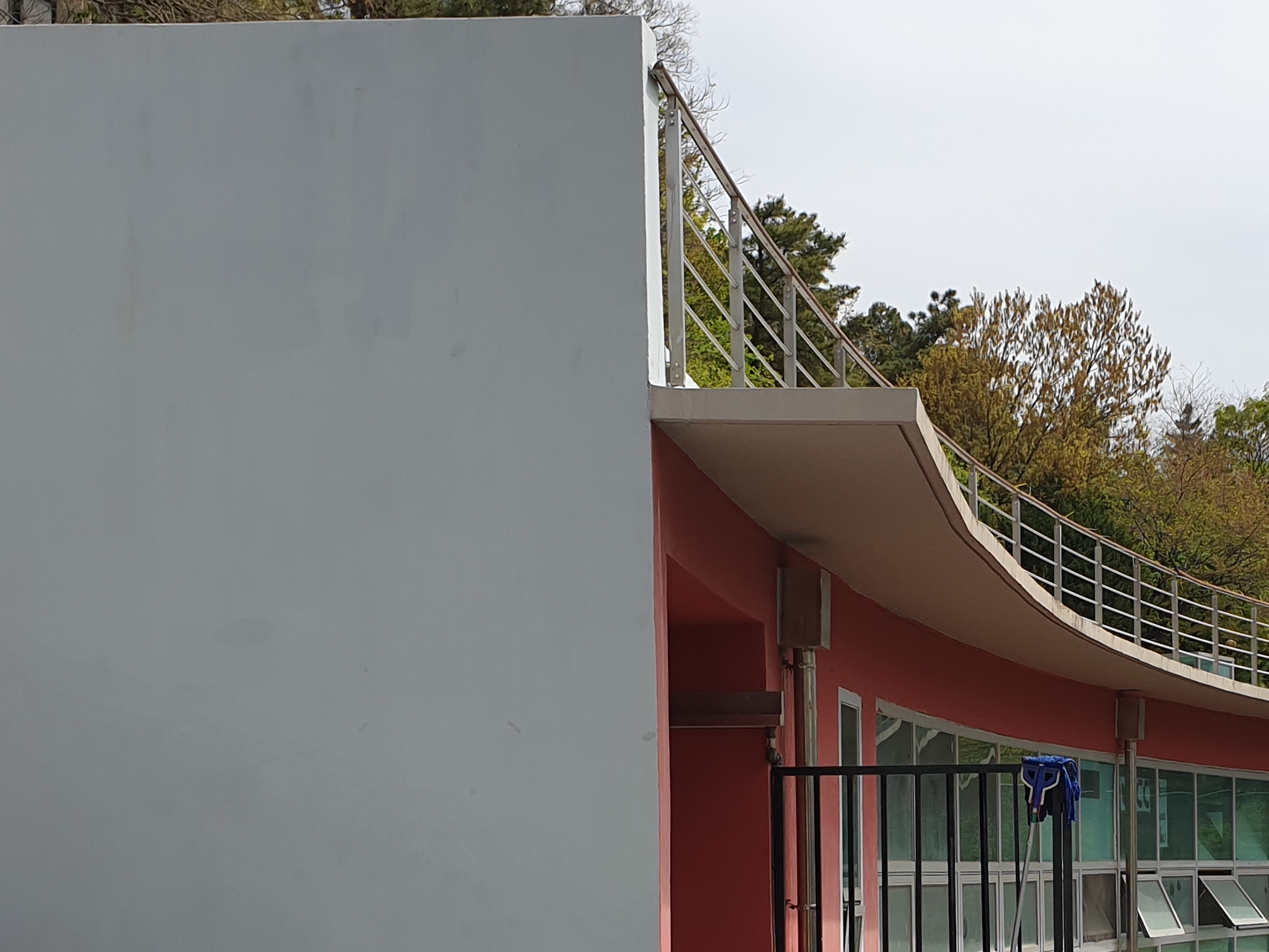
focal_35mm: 52
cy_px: 830
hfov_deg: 35.7
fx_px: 1906
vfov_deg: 27.2
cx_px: 997
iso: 50
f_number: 2.4
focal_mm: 4.3
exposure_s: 1/1938
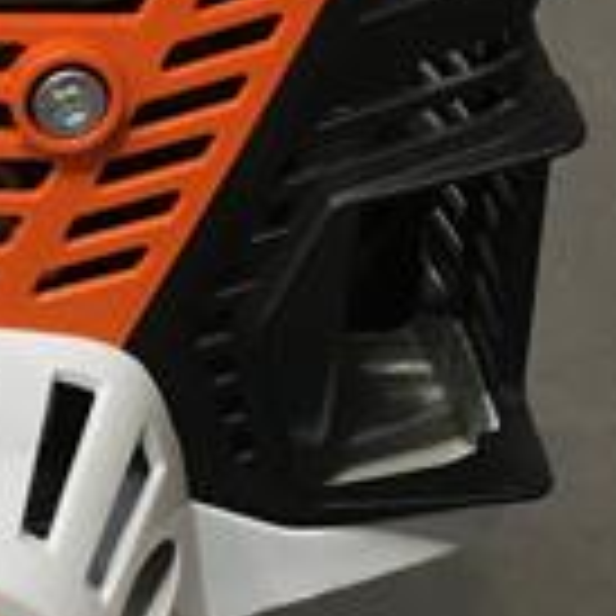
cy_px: 454
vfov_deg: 13.1
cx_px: -202
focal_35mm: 133
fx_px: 2678
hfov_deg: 12.7
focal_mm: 4.15
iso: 64
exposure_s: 1/33
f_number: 2.2
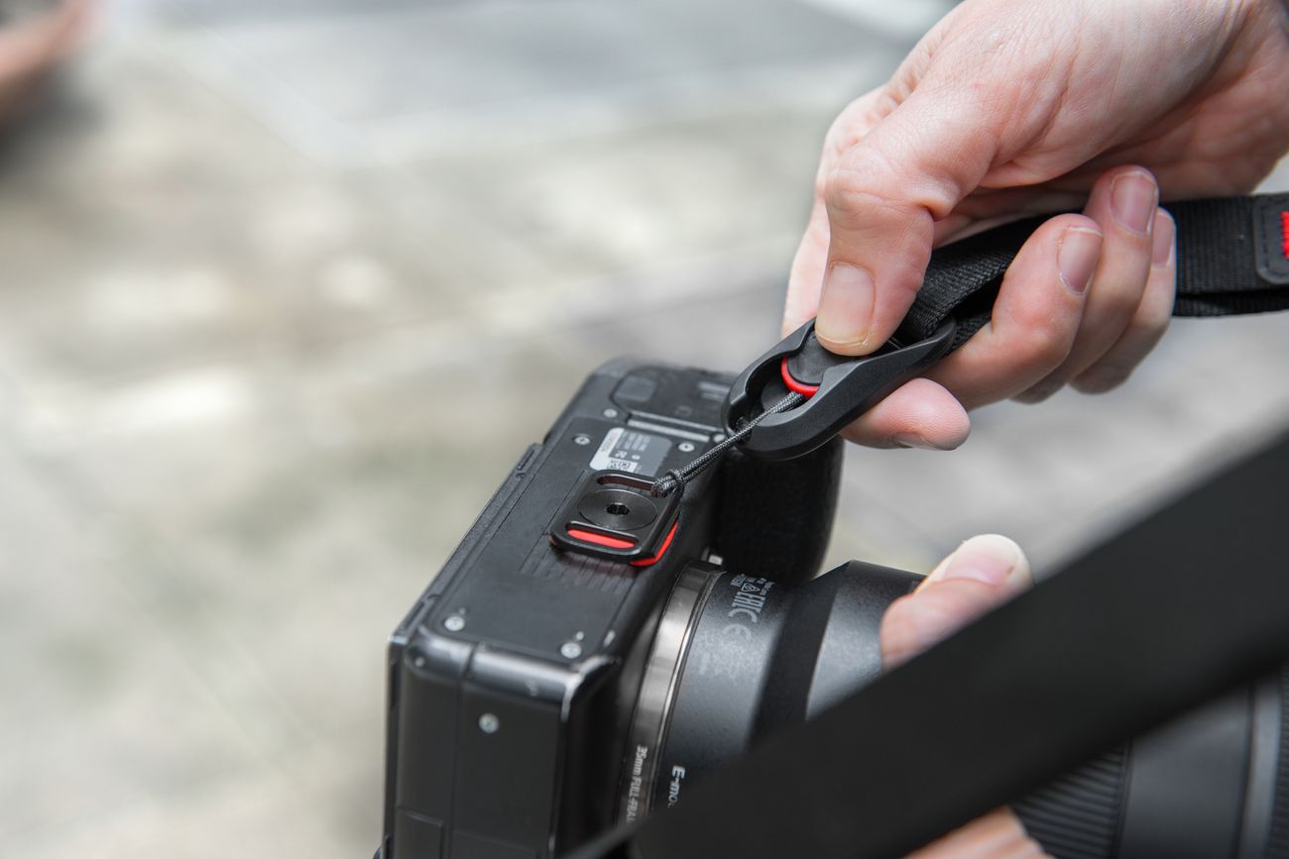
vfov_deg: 26.0
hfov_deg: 38.2
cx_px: 644
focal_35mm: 52
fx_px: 1862
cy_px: 430
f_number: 5.6
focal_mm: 52
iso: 200
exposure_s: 1/60
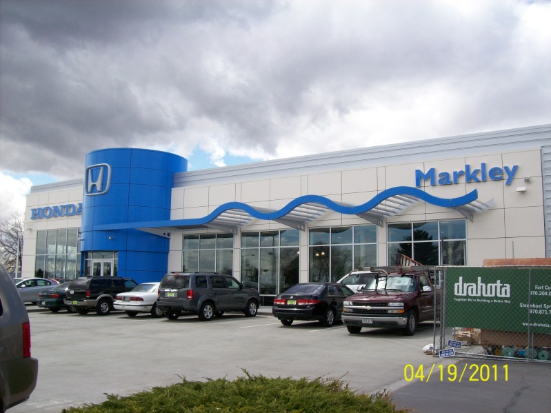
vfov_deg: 39.6
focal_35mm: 36
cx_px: 276
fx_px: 573
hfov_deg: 51.4
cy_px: 206
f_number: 4.8
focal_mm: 6
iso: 80
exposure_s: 1/407
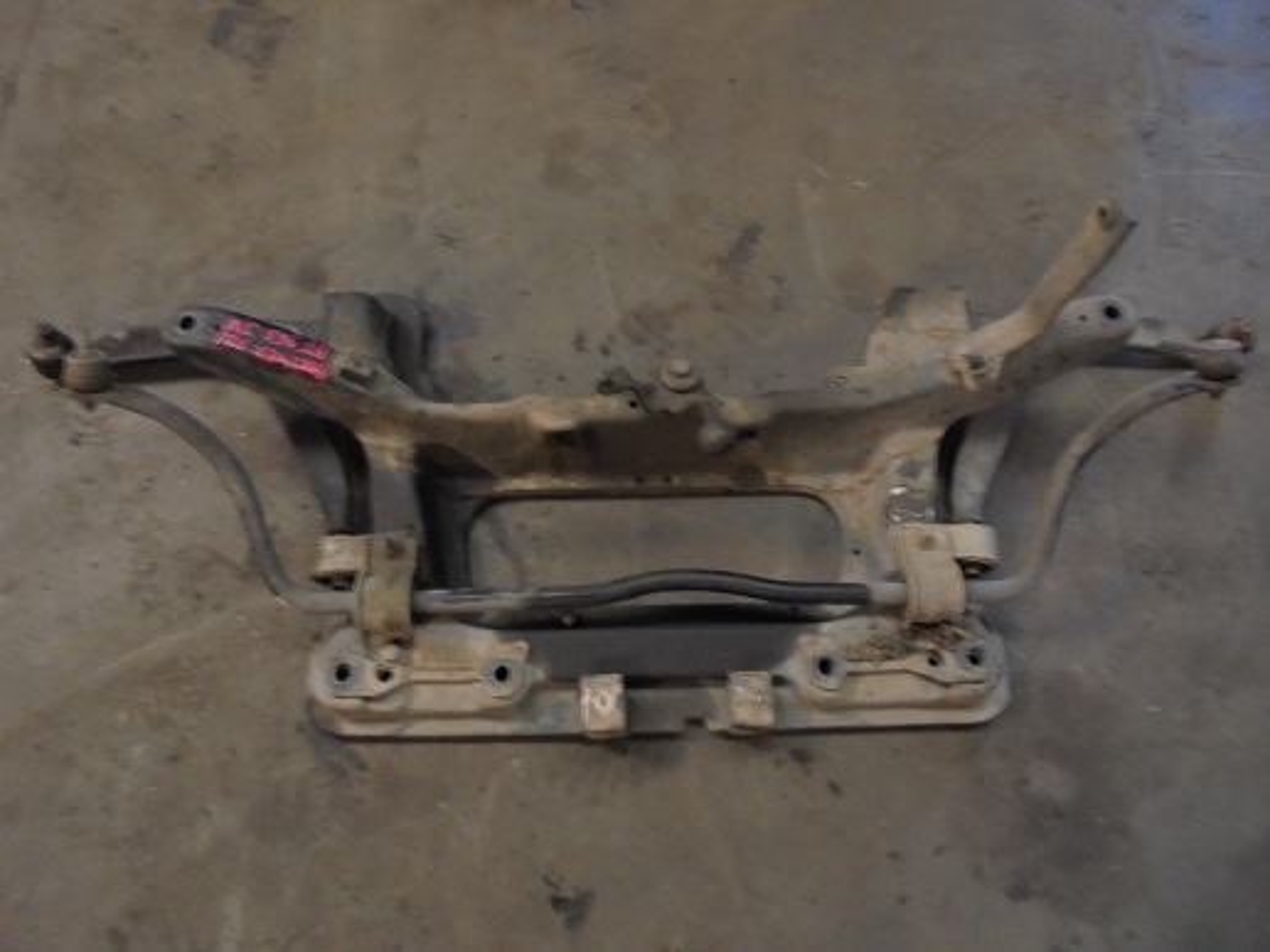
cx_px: 635
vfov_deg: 53.1
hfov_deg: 67.3
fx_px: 954
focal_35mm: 26
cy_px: 476
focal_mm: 4.6
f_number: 3.5
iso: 400
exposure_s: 1/6
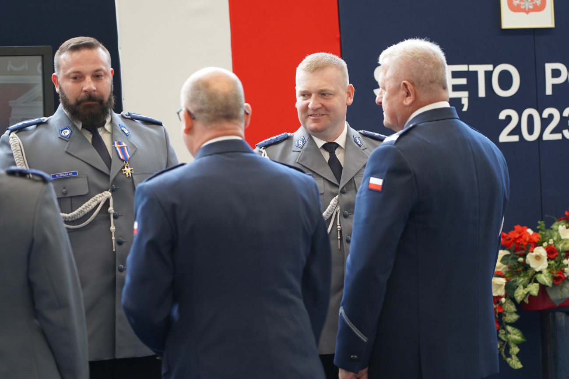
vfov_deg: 13.0
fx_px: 1660
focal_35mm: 105
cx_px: 284
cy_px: 190
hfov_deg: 19.5
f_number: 4
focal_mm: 105
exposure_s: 1/160
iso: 1600
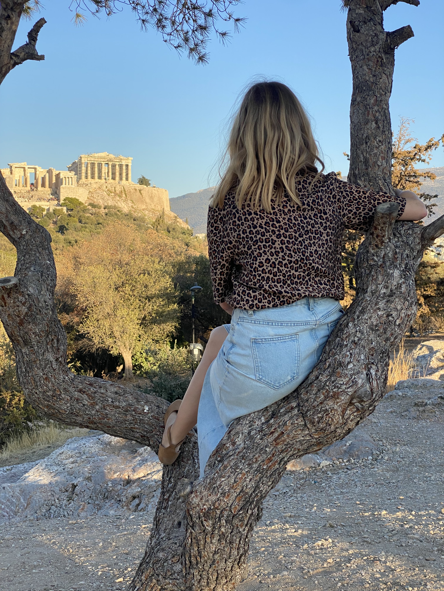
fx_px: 889
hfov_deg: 28.0
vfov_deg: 36.8
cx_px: 222
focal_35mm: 52
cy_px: 296
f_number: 2
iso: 20
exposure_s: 1/592
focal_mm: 6
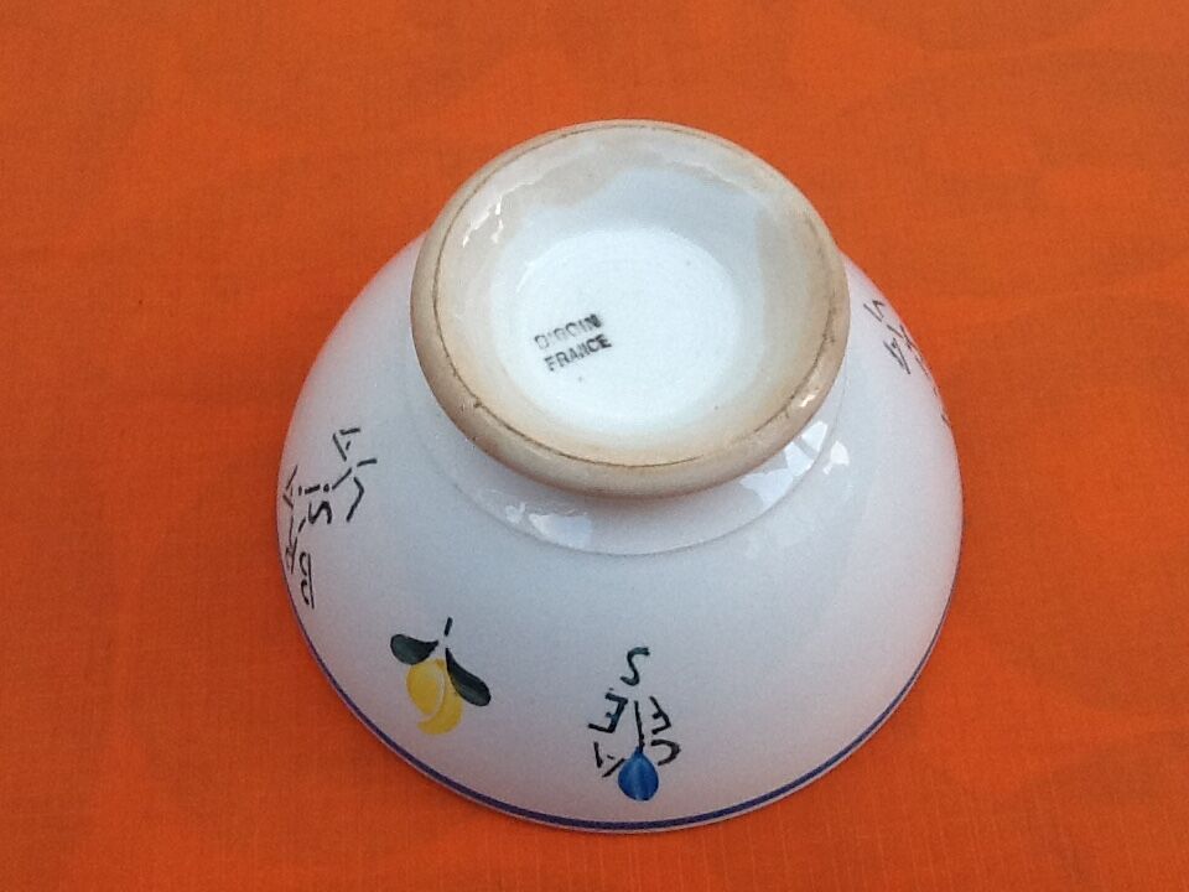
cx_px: 594
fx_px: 1511
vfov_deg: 32.9
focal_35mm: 44
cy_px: 446
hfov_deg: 42.9
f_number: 2.4
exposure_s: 1/120
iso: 64
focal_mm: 2.03
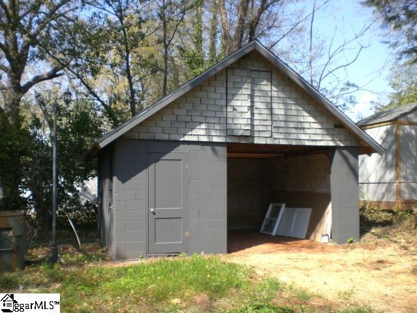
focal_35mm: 38
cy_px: 156
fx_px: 458
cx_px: 208
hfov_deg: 49.0
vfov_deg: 37.7
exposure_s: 1/400
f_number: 3.1
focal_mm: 6.3
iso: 50
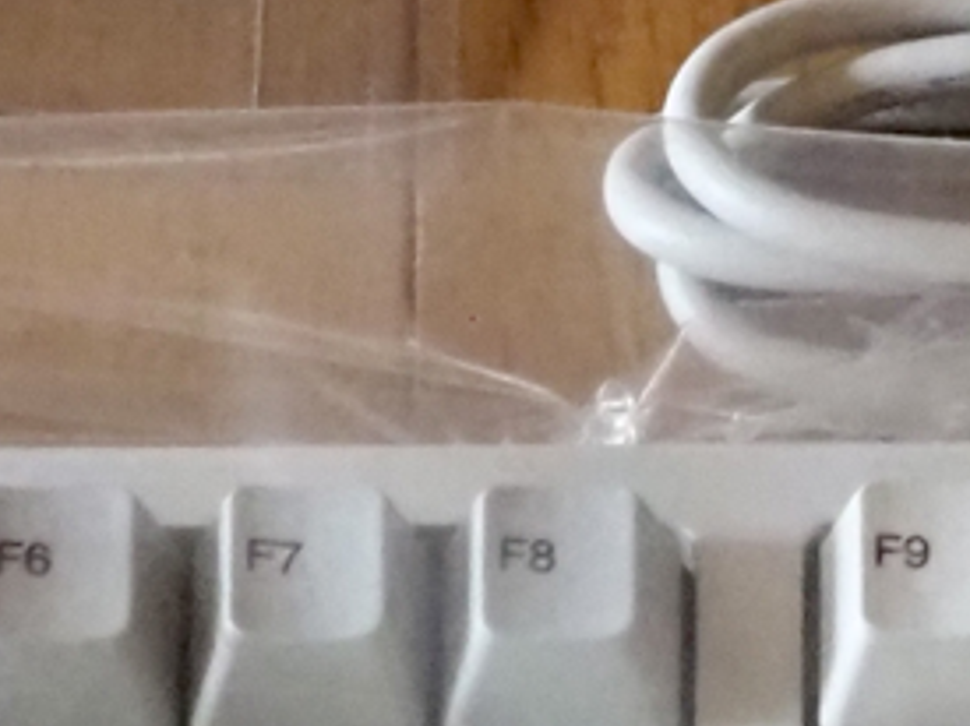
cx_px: 1002
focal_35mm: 839
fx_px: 23500
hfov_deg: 2.4
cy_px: 328
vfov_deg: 1.8
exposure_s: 1/80
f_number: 5
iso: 6400
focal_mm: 60
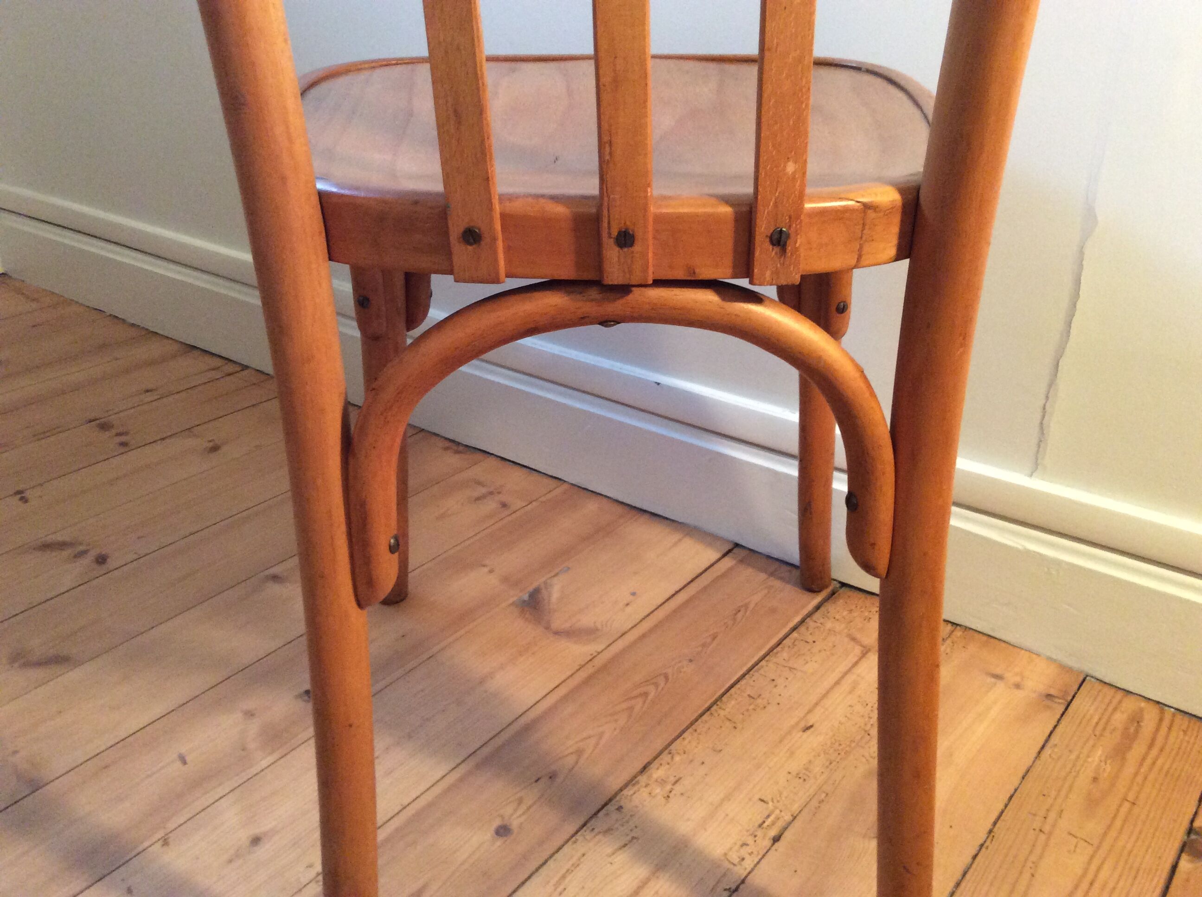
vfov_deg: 44.1
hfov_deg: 56.9
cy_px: 448
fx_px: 1110
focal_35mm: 32
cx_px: 601
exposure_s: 1/25
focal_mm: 3.3
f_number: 2.4
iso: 200
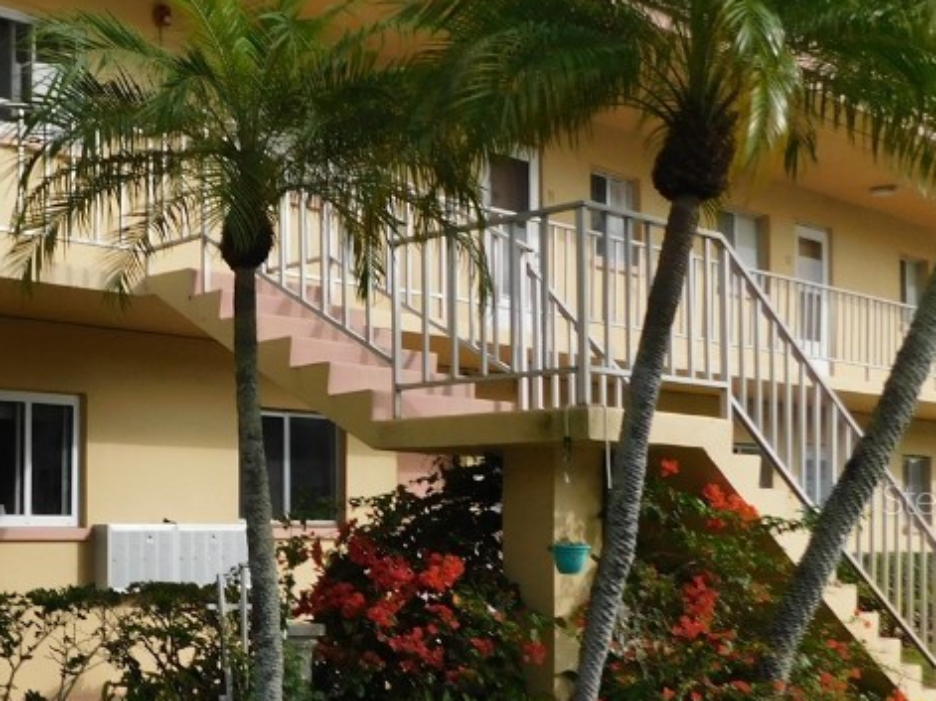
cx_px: 52
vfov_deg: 28.8
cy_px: 498
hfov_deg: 35.4
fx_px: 1352
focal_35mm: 50
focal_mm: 4
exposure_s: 1/400
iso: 125
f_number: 6
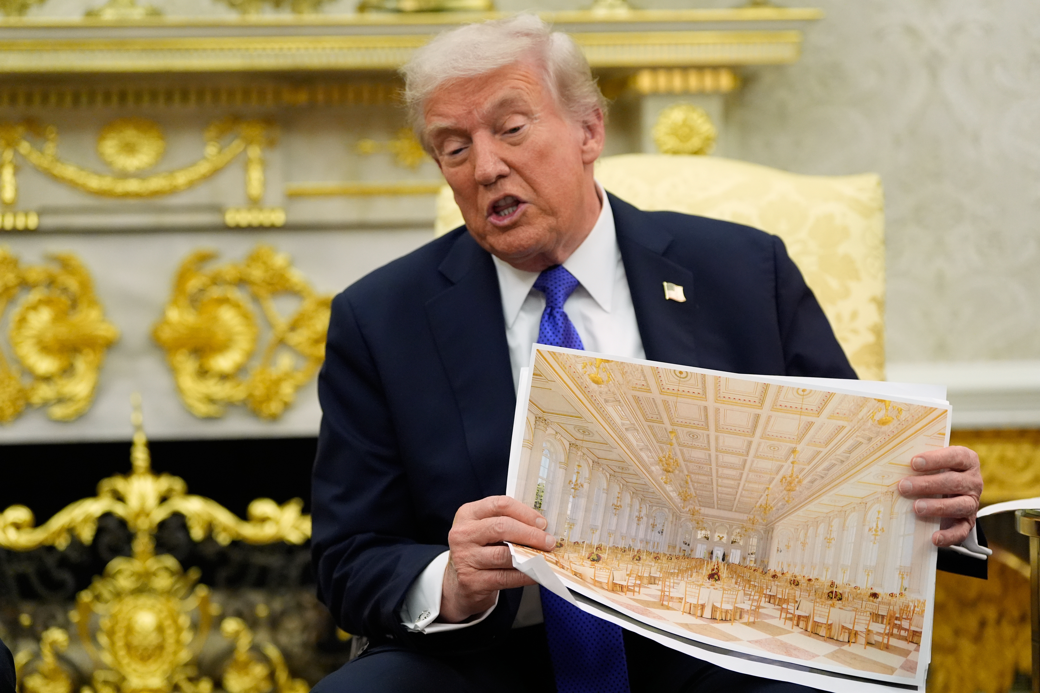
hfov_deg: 20.0
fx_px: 2946
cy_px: 346
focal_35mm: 102
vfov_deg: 13.4
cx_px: 520
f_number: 3.2
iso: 4000
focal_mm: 102
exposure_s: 1/400
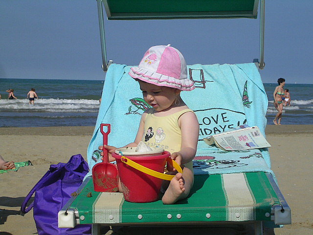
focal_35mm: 108
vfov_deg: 13.7
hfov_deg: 18.2
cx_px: 156
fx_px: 977
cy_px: 118
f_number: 8.4
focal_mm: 16.8
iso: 50
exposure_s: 1/343
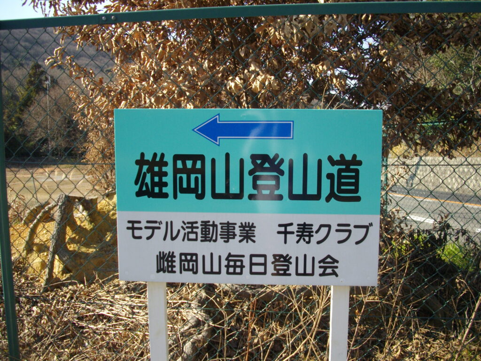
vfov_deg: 38.7
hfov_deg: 50.1
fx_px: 514
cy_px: 180
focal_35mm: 37
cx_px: 240
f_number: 5.6
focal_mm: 6.2
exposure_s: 1/160
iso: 100
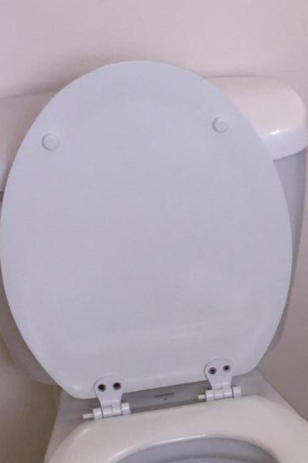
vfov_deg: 18.8
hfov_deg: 12.1
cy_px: 337
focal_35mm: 108
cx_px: 452
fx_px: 1388
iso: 32
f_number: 2.2
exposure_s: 1/40
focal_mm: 4.15
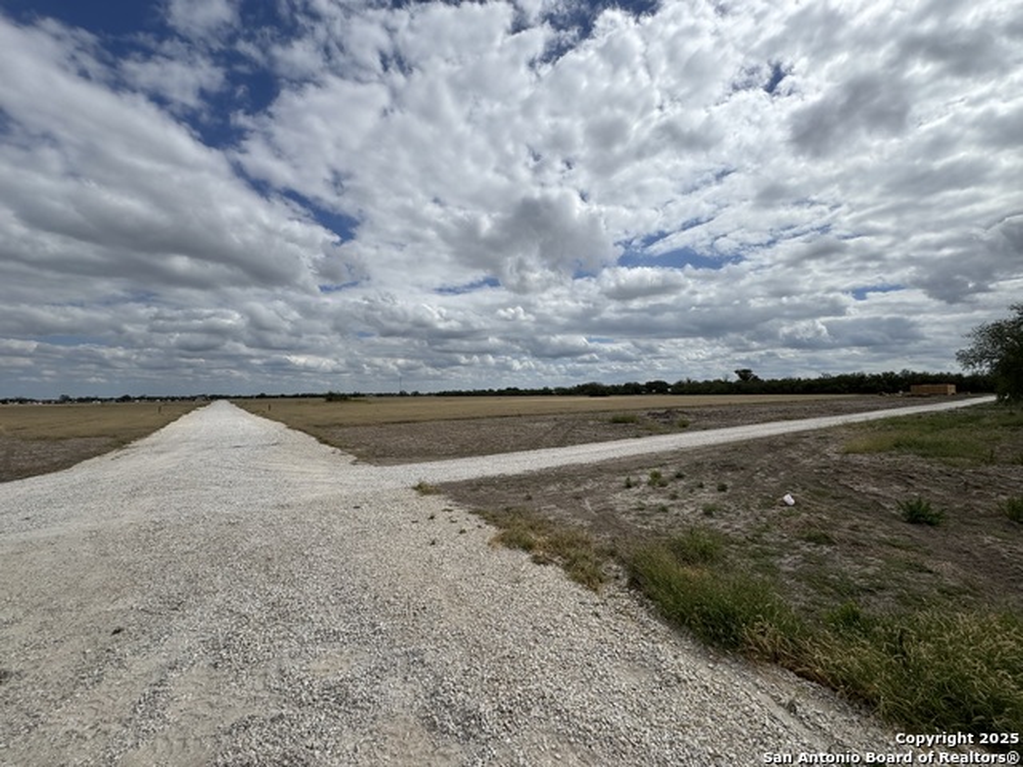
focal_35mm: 14
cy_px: 384
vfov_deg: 85.7
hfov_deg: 102.1
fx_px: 414
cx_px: 512
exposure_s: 1/3906
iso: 32
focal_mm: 2.22
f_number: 2.2
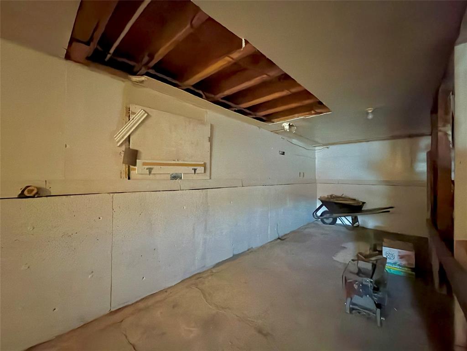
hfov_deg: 102.1
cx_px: 234
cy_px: 176
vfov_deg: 85.7
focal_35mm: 14
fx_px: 189
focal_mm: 2.22
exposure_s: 1/60
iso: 3200
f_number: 2.2
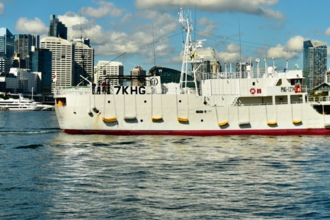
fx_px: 725
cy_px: 85
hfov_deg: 25.3
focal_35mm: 79
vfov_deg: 17.3
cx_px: 253
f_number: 13
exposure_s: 1/640
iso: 400
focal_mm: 34
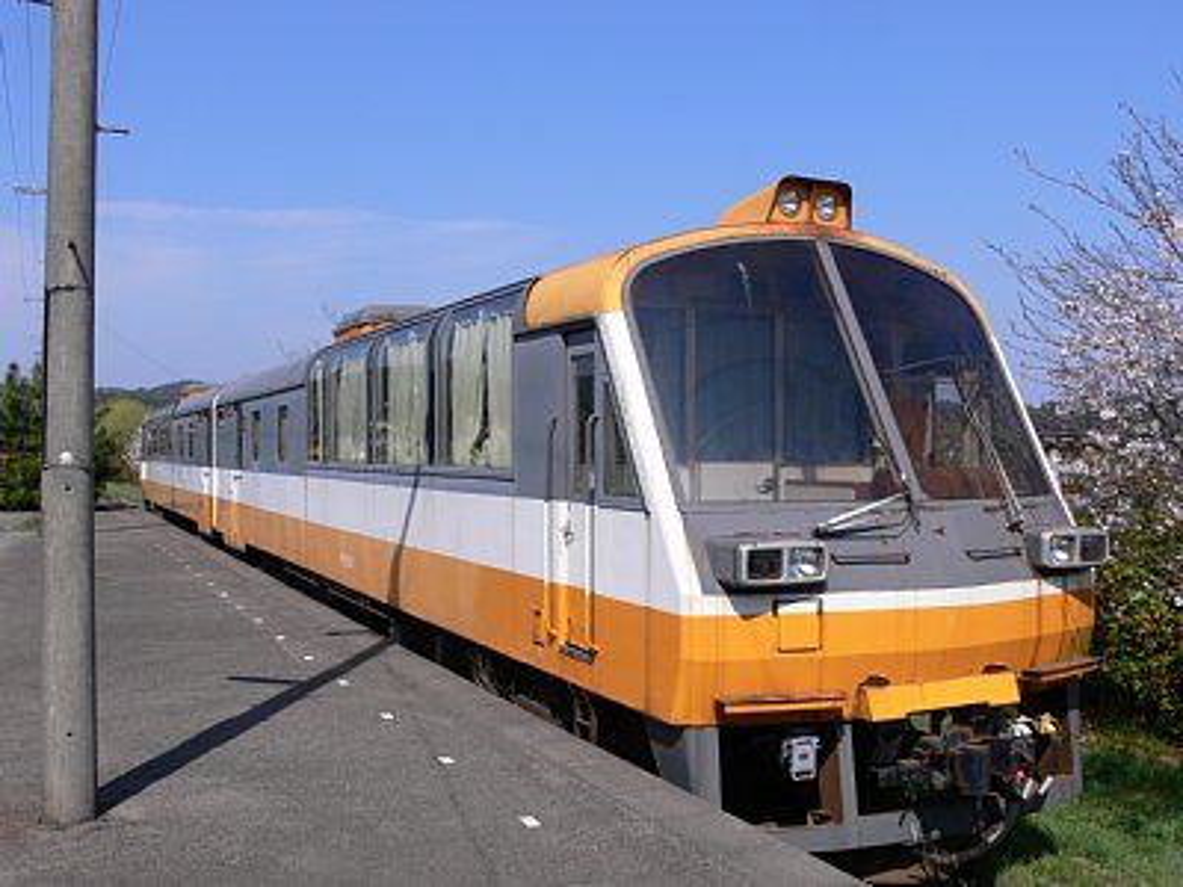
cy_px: 444
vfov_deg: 40.7
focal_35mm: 35
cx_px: 592
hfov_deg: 52.6
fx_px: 1196
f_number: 5.6
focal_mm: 7.4
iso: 80
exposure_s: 1/500
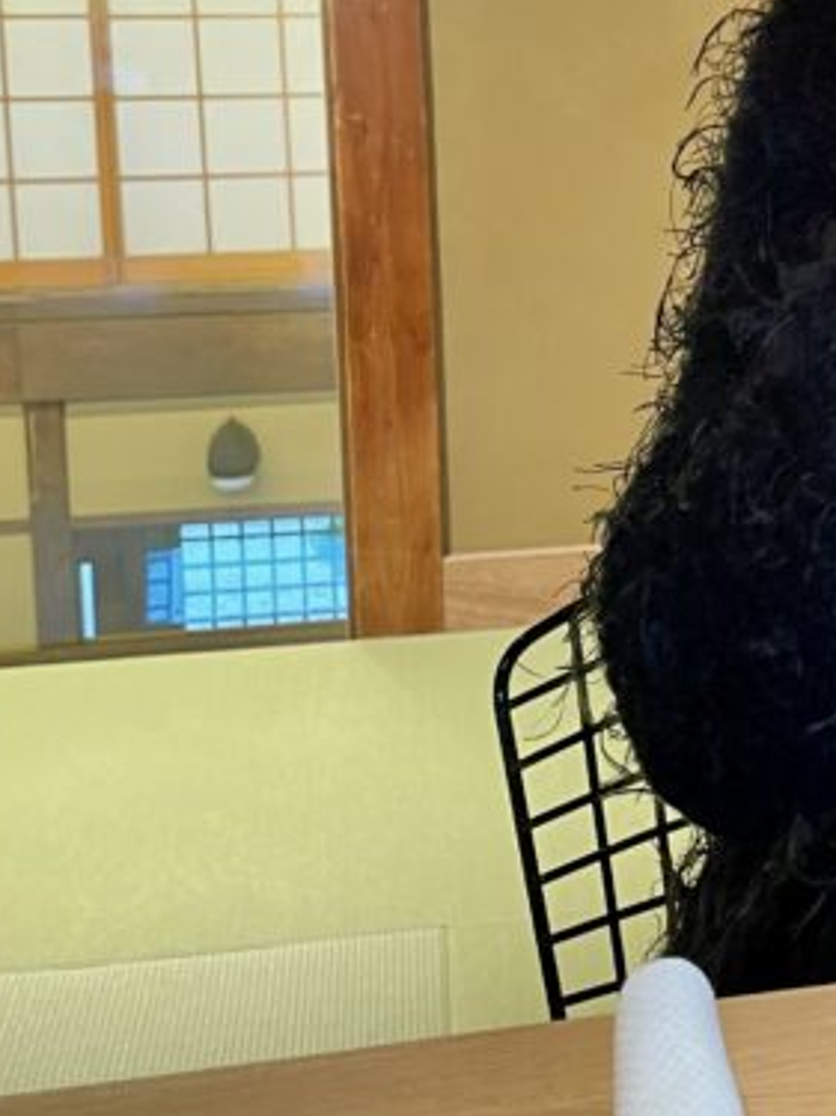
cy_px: 286
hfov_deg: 19.1
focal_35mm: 71
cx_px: 1107
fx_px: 2288
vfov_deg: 27.1
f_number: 1.6
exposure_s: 1/40
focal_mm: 4.2
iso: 400
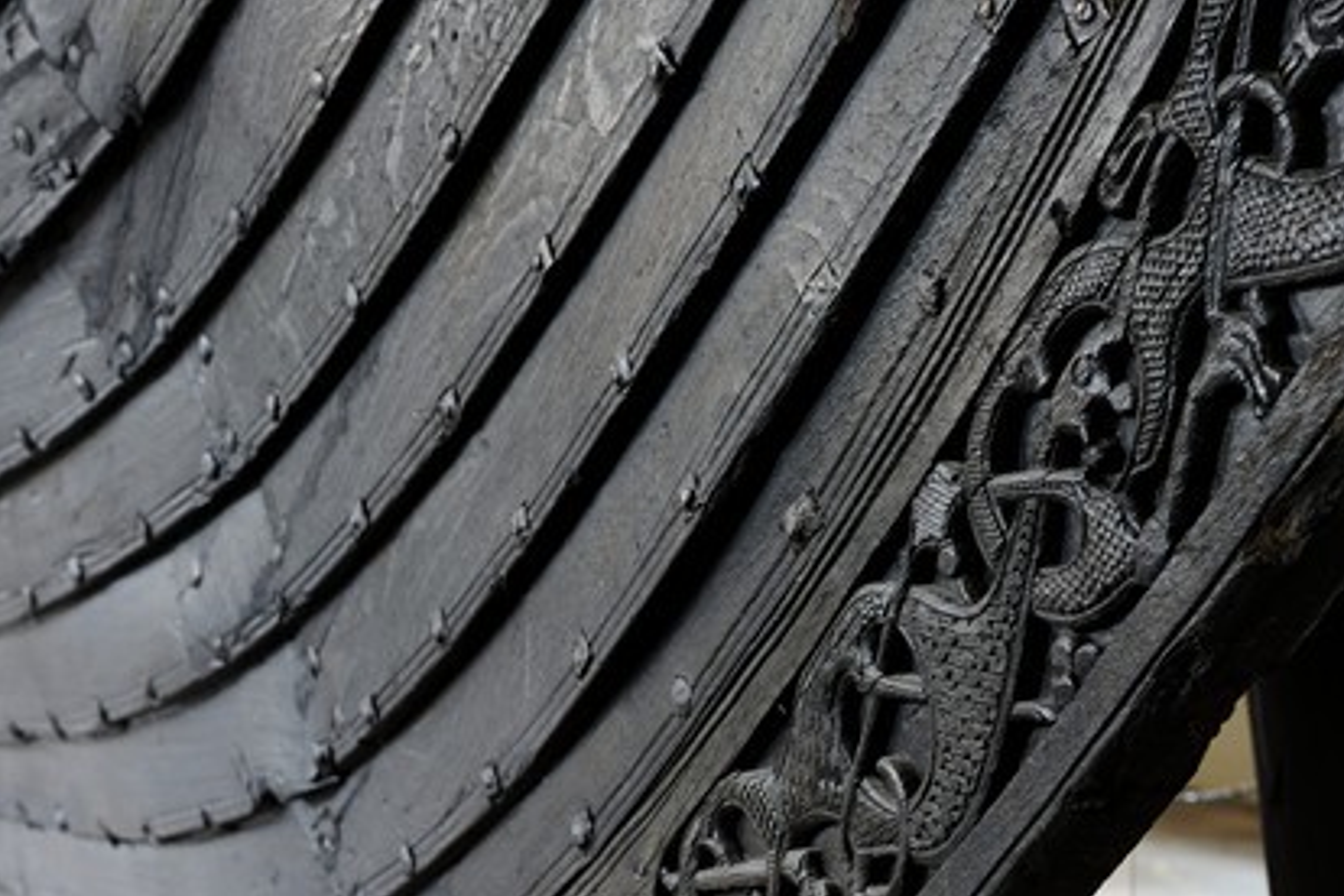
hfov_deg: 30.1
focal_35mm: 67
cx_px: 675
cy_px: 448
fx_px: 2501
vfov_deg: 20.3
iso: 200
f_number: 8
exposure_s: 4
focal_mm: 66
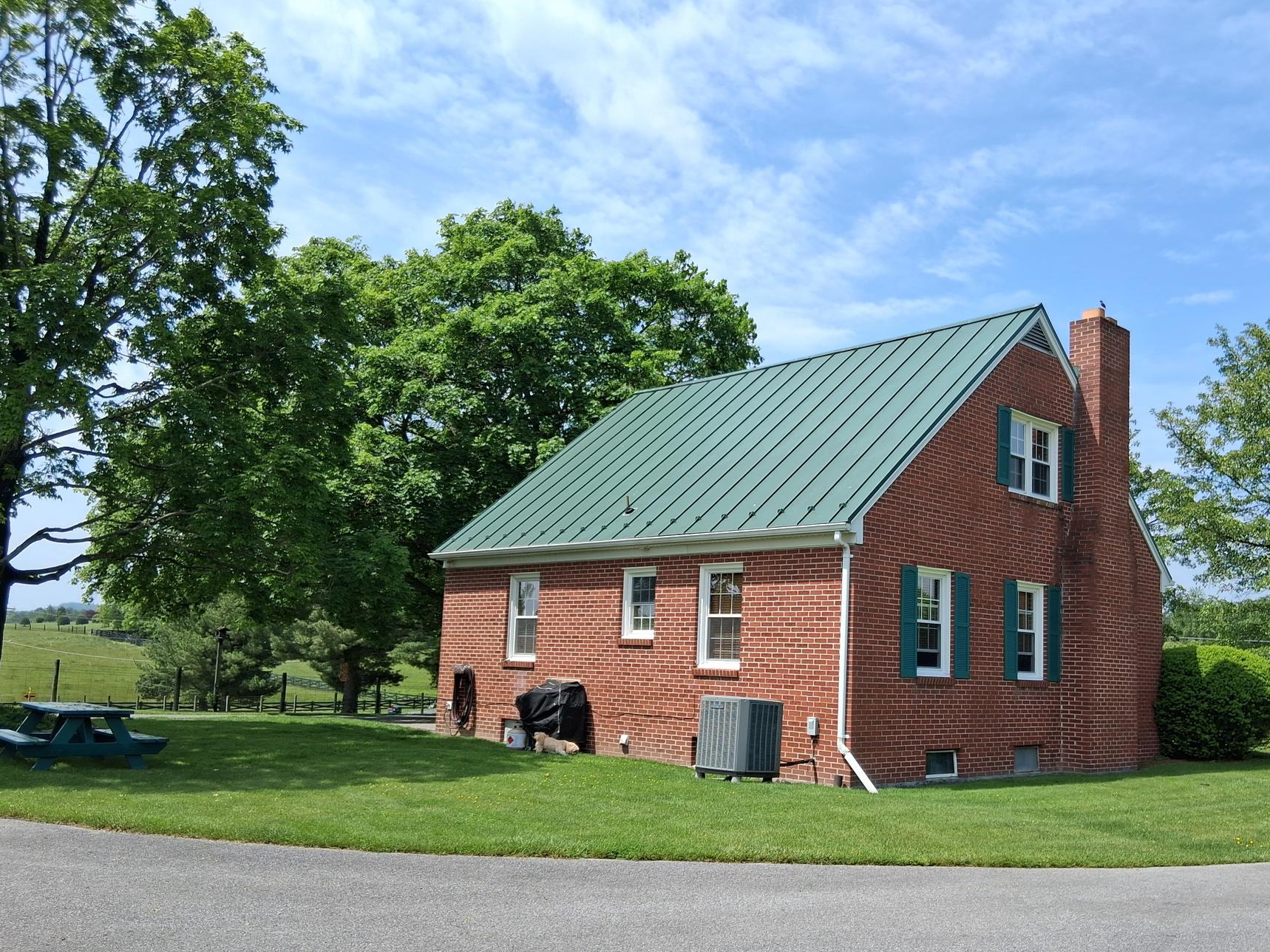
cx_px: 728
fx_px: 1137
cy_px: 554
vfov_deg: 45.3
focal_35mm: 31
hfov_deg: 58.1
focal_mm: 3.98
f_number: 1.8
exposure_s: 1/574
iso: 25
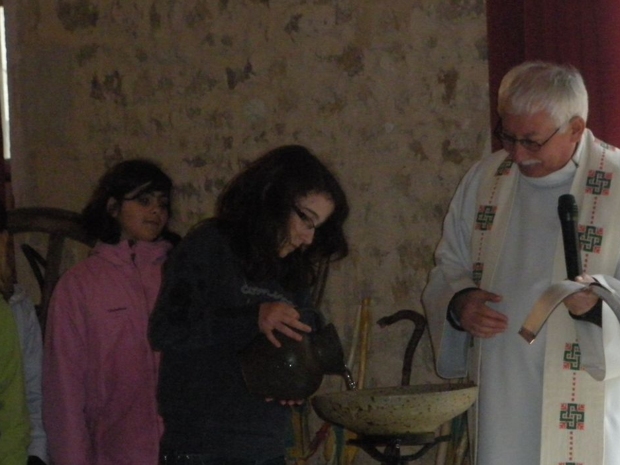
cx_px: 353
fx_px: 2902
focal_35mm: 162
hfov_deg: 12.2
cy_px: 279
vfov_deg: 9.2
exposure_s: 1/125
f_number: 5.3
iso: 800
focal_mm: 21.2
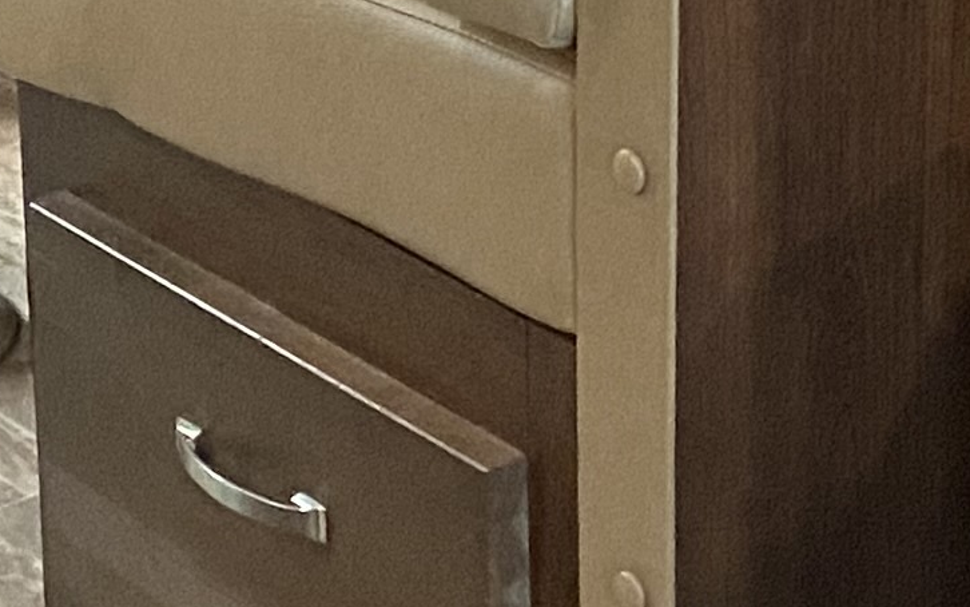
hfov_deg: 13.1
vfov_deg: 8.1
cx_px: 1348
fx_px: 4045
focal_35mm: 153
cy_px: -723
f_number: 1.8
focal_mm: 4.25
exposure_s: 1/55
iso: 500
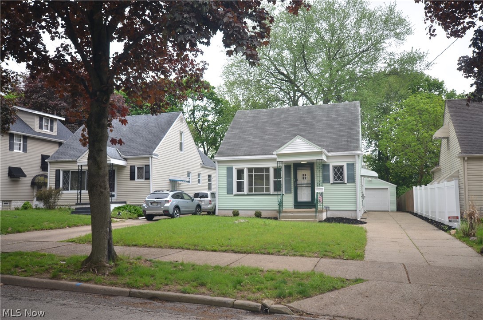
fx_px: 402
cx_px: 242
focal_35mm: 30
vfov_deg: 43.4
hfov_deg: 62.0
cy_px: 160
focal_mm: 20
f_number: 6.3
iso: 200
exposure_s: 1/160
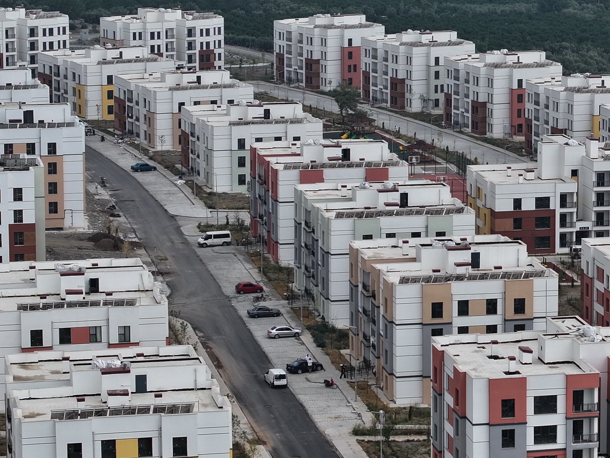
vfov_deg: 10.1
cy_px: 121
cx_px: 614
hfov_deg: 13.2
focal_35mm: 147
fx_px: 2590
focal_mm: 19.35
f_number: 2.8
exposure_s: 1/400
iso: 100
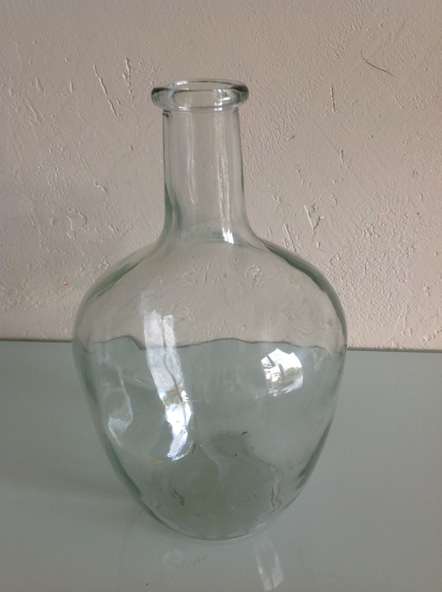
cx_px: 221
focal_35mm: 35
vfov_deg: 52.7
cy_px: 296
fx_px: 597
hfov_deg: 40.6
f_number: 2.4
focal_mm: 4.28
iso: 50
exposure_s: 1/17
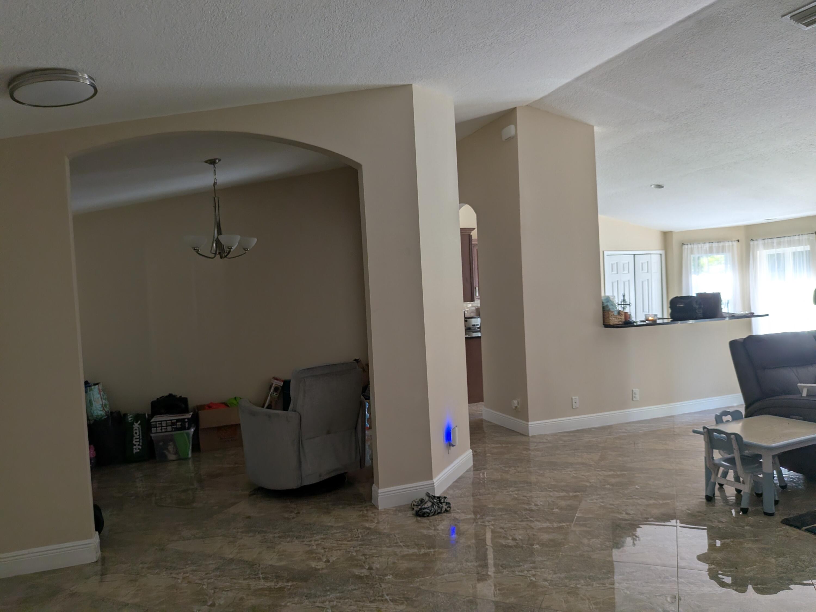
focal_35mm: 24
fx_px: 566
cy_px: 306
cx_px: 408
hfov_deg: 71.6
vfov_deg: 56.8
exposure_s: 1/49.4
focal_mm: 4.53
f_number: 1.7
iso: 61
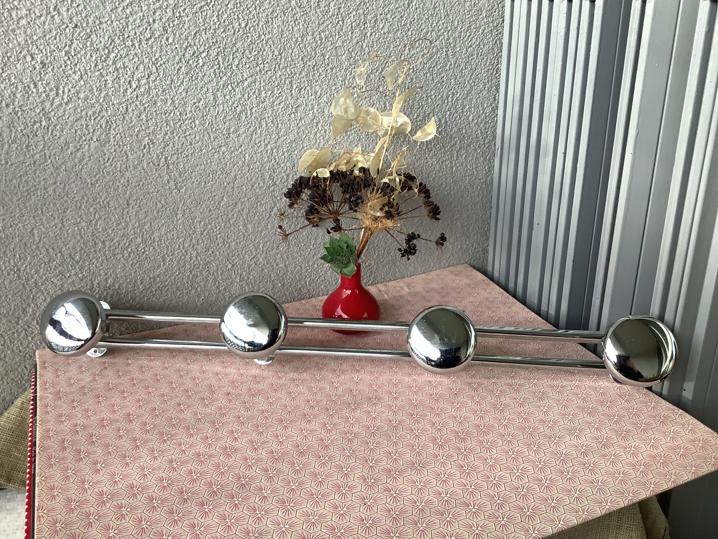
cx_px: 359
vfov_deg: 45.4
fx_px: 643
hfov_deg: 58.4
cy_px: 270
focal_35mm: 31
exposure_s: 1/100
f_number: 2.4
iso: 40
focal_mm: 3.3
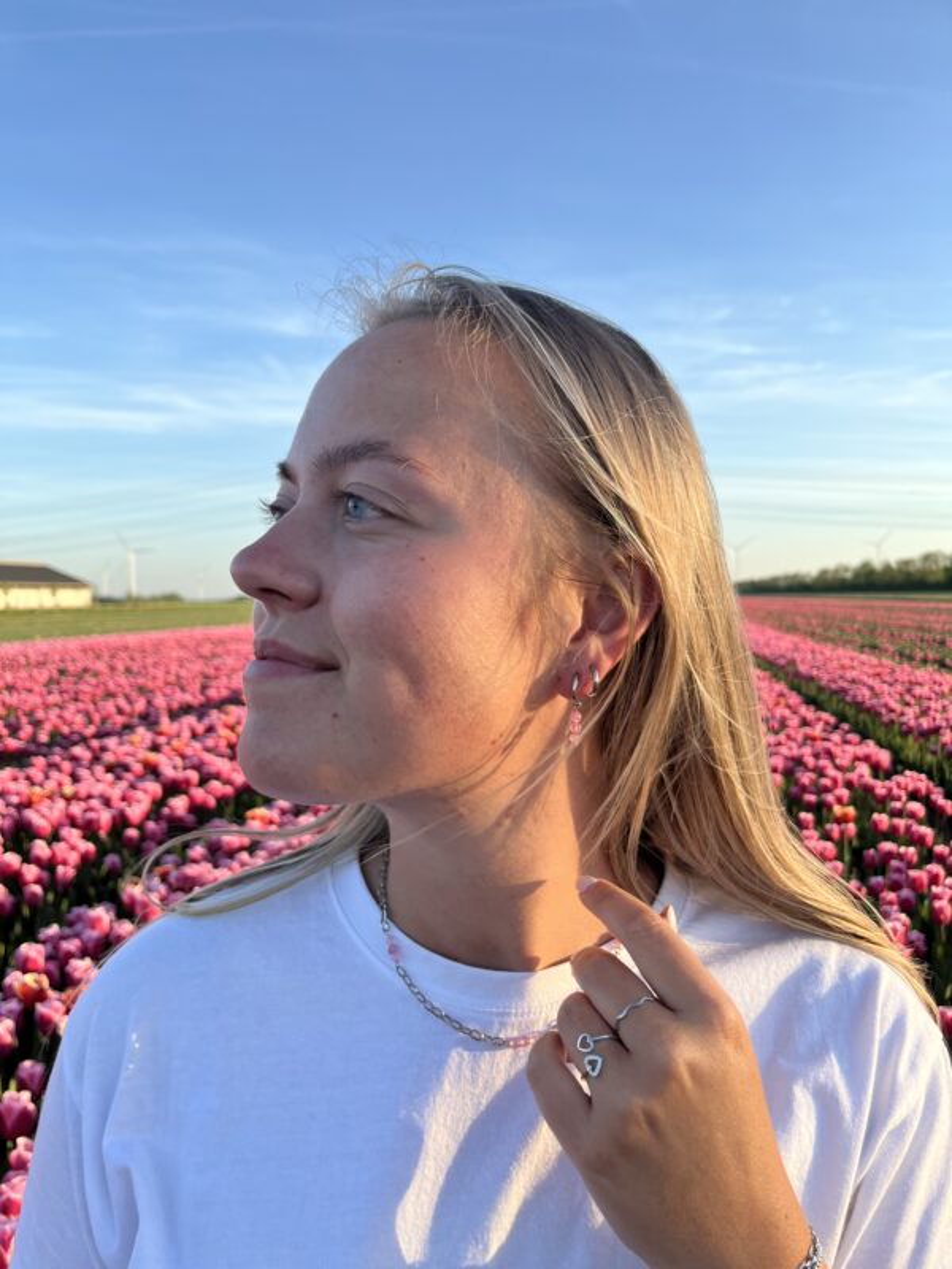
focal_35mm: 26
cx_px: 476
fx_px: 953
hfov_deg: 53.1
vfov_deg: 67.3
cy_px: 634
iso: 50
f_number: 1.6
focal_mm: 5.1
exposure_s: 1/664
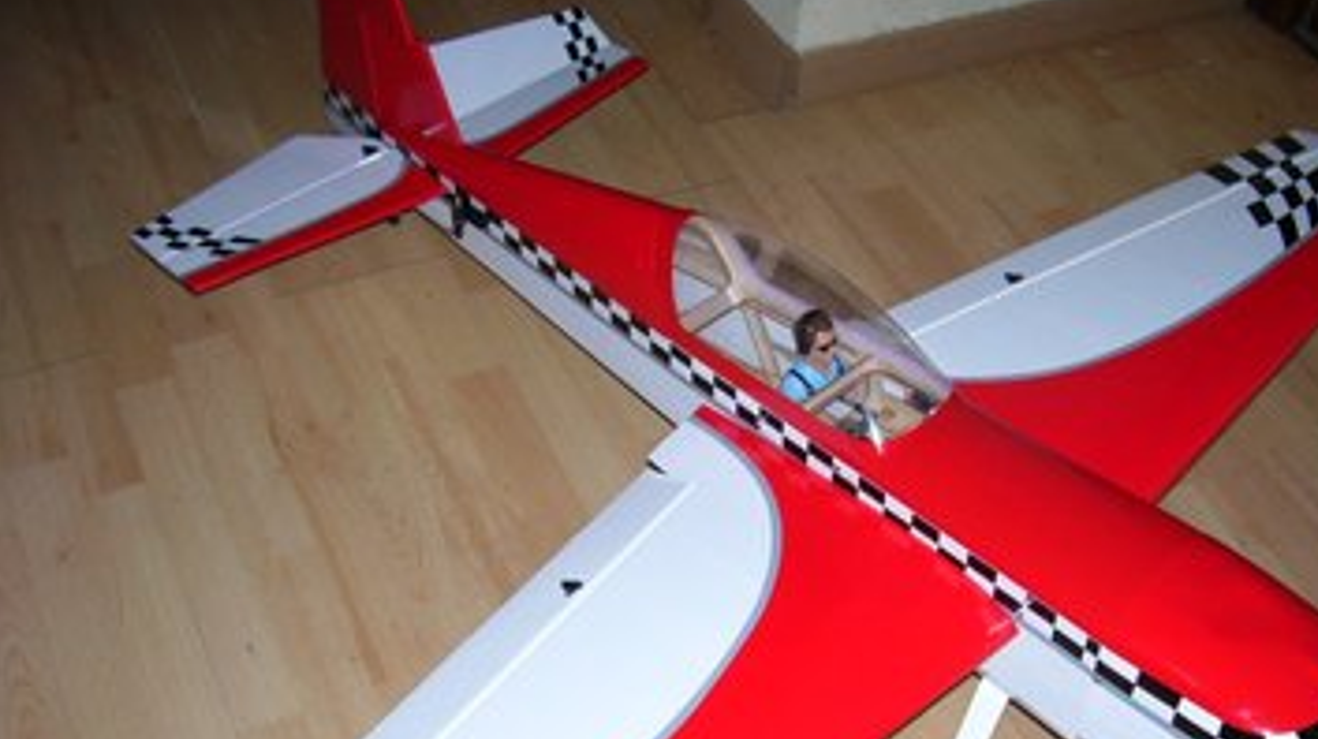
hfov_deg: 48.3
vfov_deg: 28.1
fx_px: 1467
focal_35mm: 42
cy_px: 500
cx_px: 743
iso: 125
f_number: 2.7
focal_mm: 5.6
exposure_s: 1/60
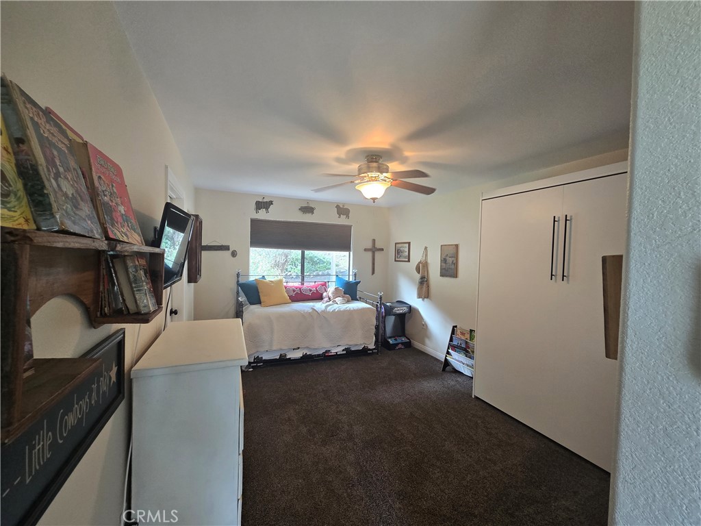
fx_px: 263
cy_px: 263
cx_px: 350
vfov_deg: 89.9
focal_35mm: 13
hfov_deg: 106.2
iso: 160
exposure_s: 1/60
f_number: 2.2
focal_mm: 2.2
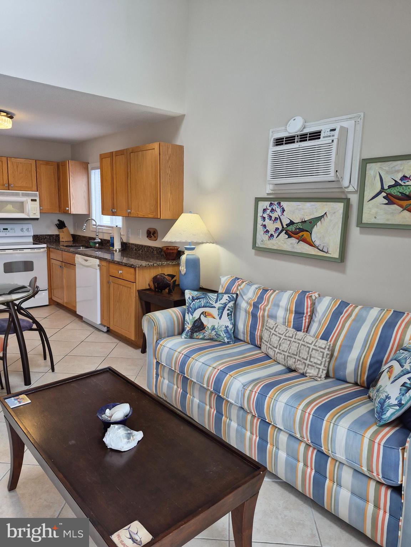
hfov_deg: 58.9
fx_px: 364
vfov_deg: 73.9
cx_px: 206
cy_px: 274
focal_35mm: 23
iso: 100
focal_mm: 5.4
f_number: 1.8
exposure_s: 1/120
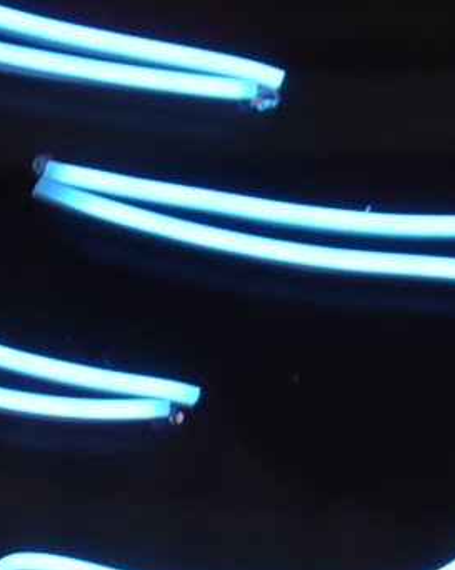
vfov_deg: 2.9
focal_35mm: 662
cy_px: 625
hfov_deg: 2.3
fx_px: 11157
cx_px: 48
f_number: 6.3
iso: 200
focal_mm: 75
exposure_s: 1/160
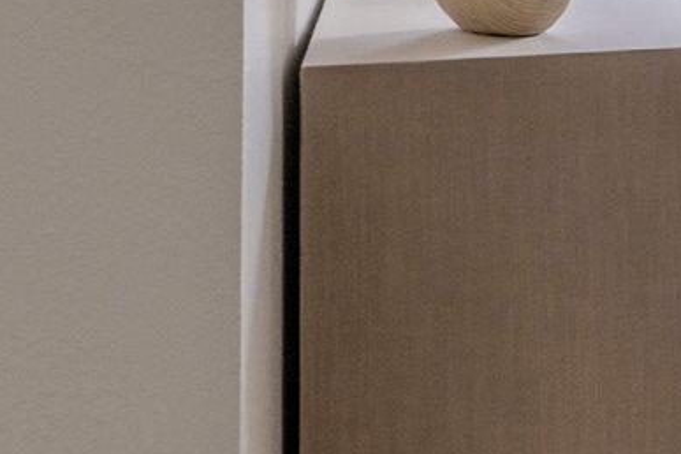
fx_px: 2100
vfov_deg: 11.8
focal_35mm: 111
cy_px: -222
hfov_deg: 13.1
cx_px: 1702
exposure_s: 1/15
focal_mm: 14
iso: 64
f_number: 8
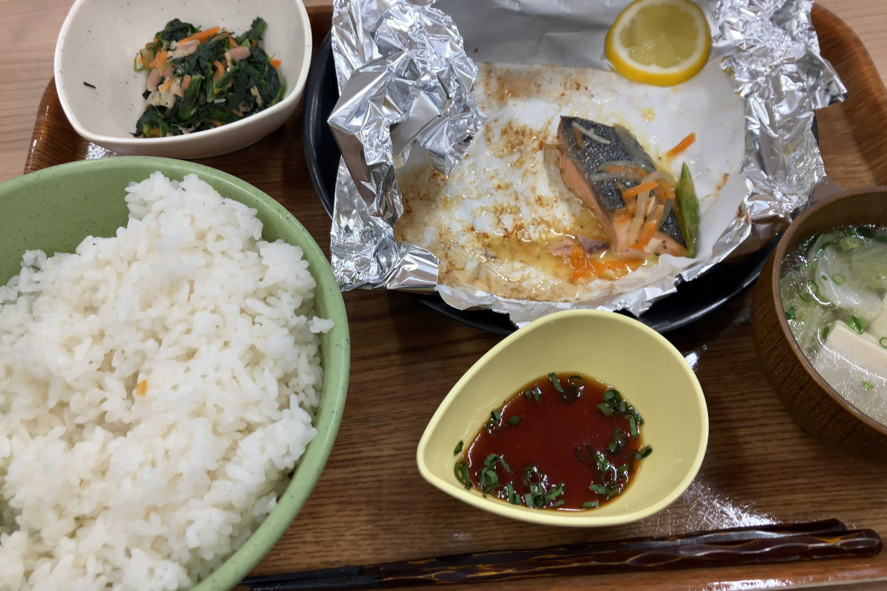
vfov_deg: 43.6
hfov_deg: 61.9
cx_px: 439
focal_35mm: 30
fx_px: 739
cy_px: 282
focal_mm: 3.99
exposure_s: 1/60
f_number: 1.8
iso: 40
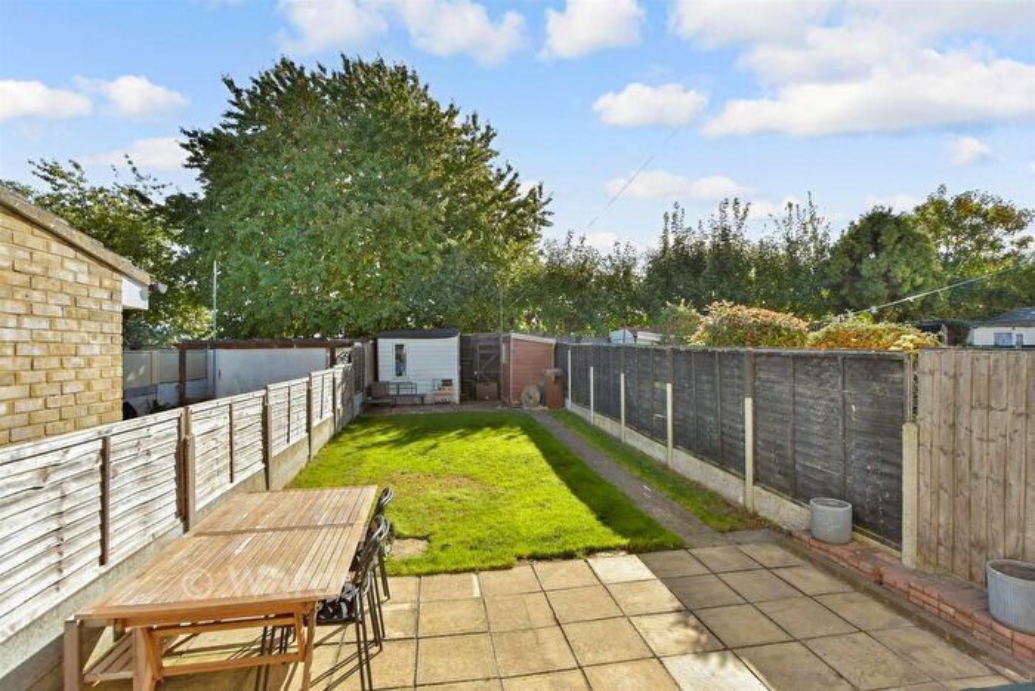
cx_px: 518
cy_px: 346
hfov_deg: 100.4
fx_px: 431
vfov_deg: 77.4
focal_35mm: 15
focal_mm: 10
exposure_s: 1/250
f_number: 8
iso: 500
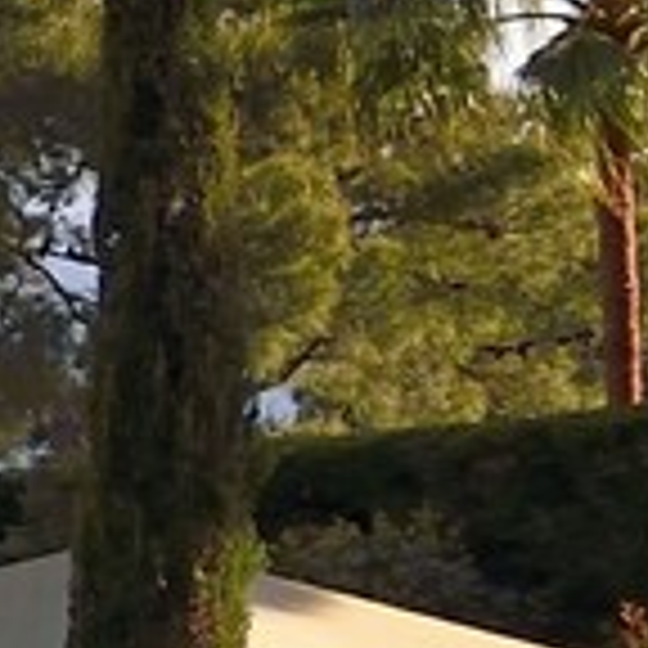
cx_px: -2709
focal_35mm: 292
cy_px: 169
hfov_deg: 4.8
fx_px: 6184
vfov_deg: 6.0
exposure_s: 1/250
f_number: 9
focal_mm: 31
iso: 200
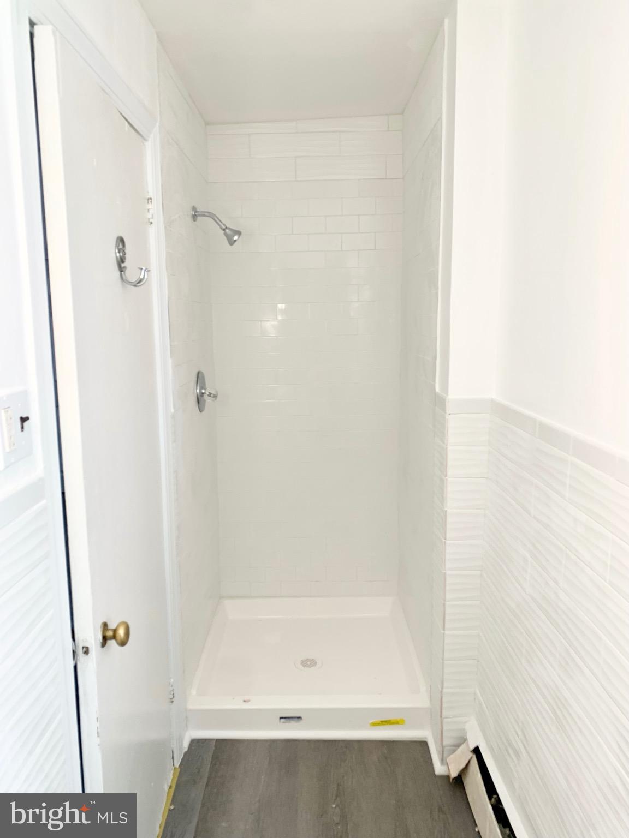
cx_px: 314
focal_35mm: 26
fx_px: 630
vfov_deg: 67.3
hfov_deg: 53.1
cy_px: 419
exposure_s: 1/120
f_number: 1.8
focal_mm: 4.25
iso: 50
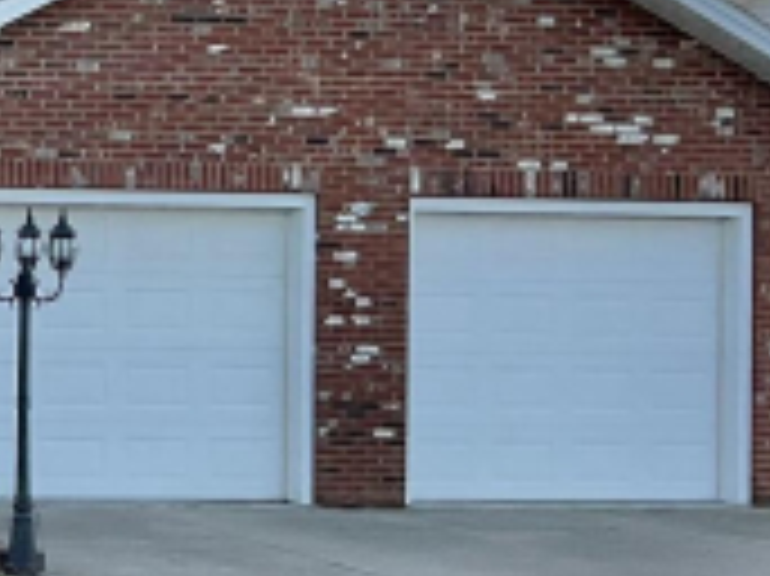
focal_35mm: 113
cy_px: 216
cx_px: -520
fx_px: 2512
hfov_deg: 15.5
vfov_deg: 13.1
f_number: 1.8
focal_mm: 3
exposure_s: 1/620
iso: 16
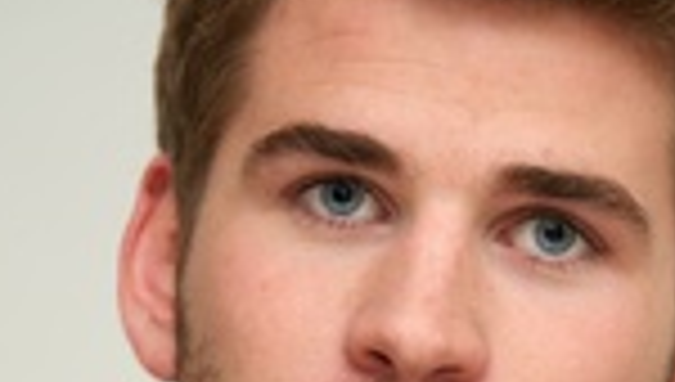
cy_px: 544
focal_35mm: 529
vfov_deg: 2.3
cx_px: 464
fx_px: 9485
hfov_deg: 4.1
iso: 400
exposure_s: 1/60
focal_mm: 190
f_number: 6.3
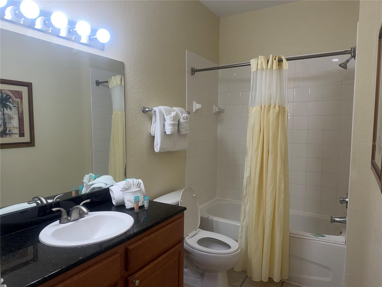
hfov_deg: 71.6
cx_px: 191
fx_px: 265
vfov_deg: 56.8
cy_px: 144
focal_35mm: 24
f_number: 1.78
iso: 100
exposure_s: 1/120
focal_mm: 6.76
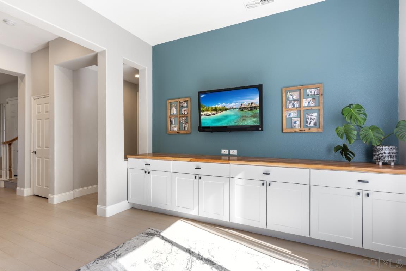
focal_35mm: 18
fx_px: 203
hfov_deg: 90.0
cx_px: 203
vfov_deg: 67.4
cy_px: 136
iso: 80
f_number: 8
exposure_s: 1/10
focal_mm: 18
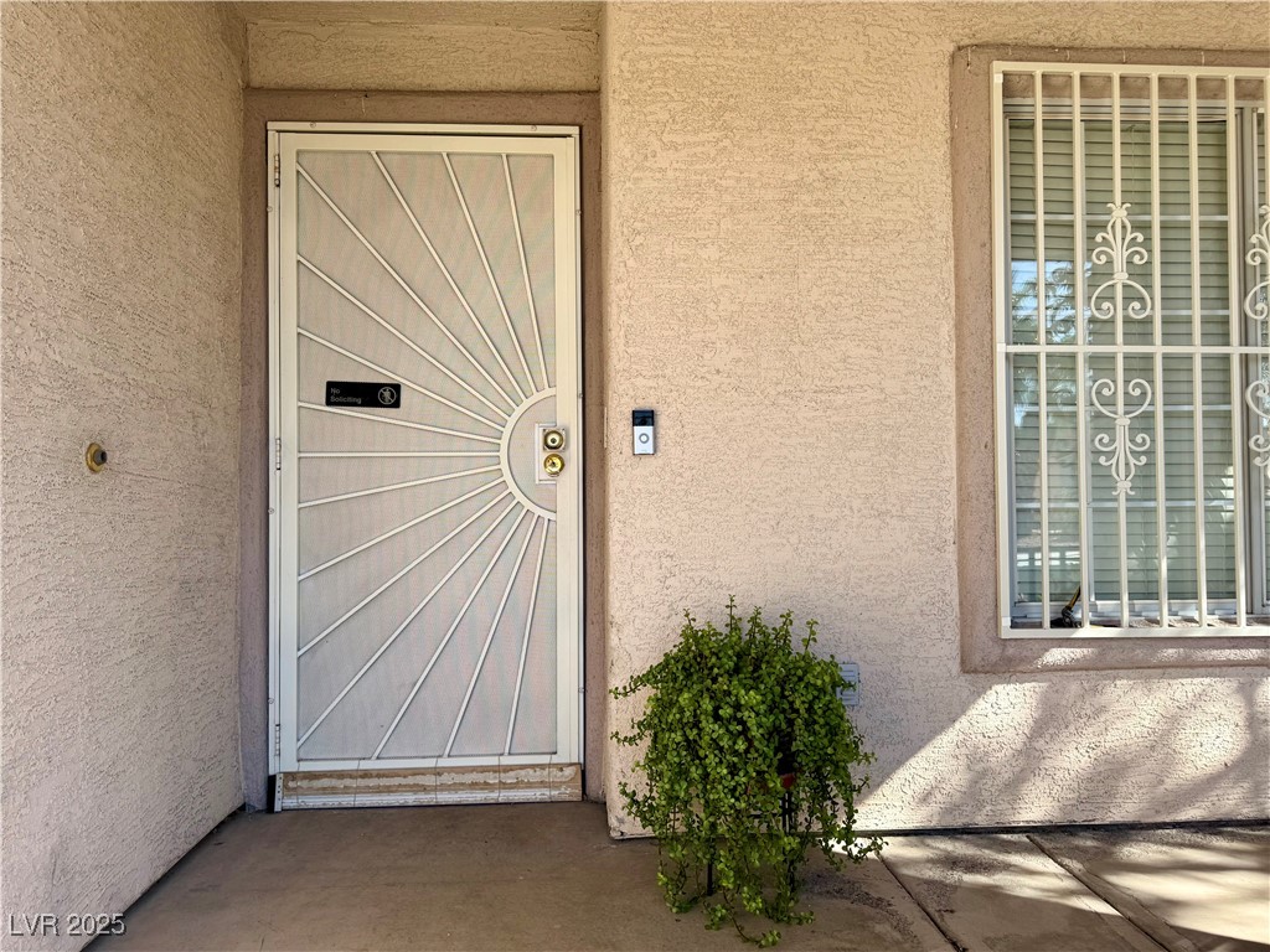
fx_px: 881
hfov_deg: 71.6
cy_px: 476
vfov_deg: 56.8
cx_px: 635
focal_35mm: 24
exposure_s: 1/1314
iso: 80
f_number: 1.78
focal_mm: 6.76
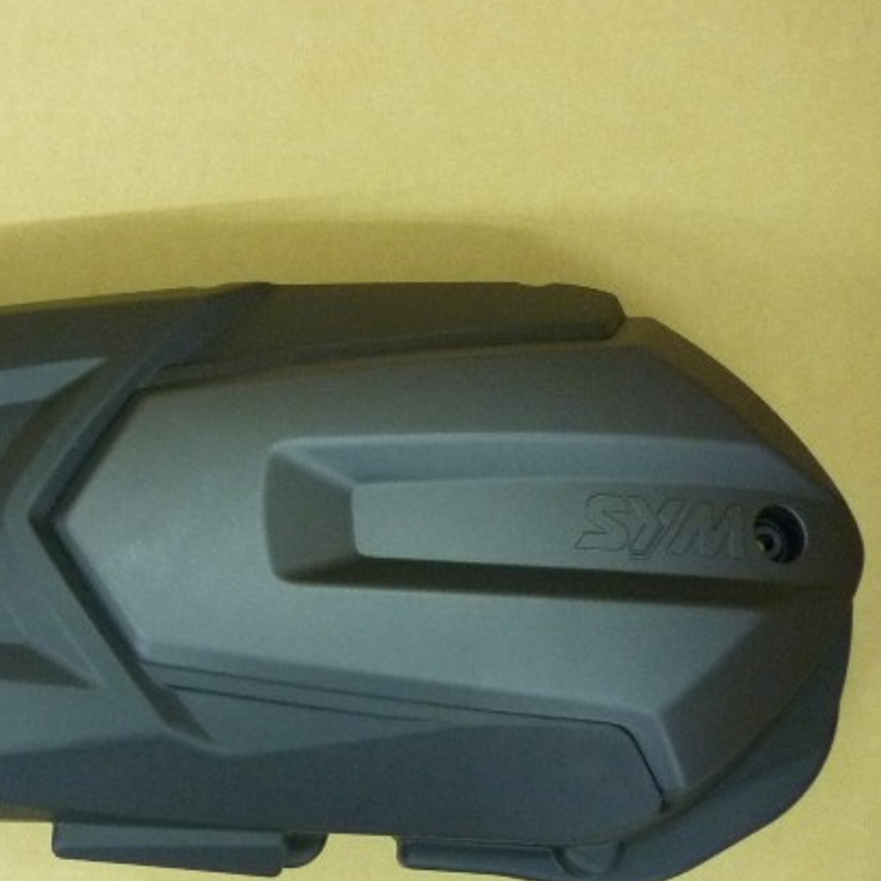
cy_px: 549
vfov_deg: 29.9
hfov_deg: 29.2
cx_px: 153
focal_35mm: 57
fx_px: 1641
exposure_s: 1/13
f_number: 2.8
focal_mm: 5.5
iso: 400
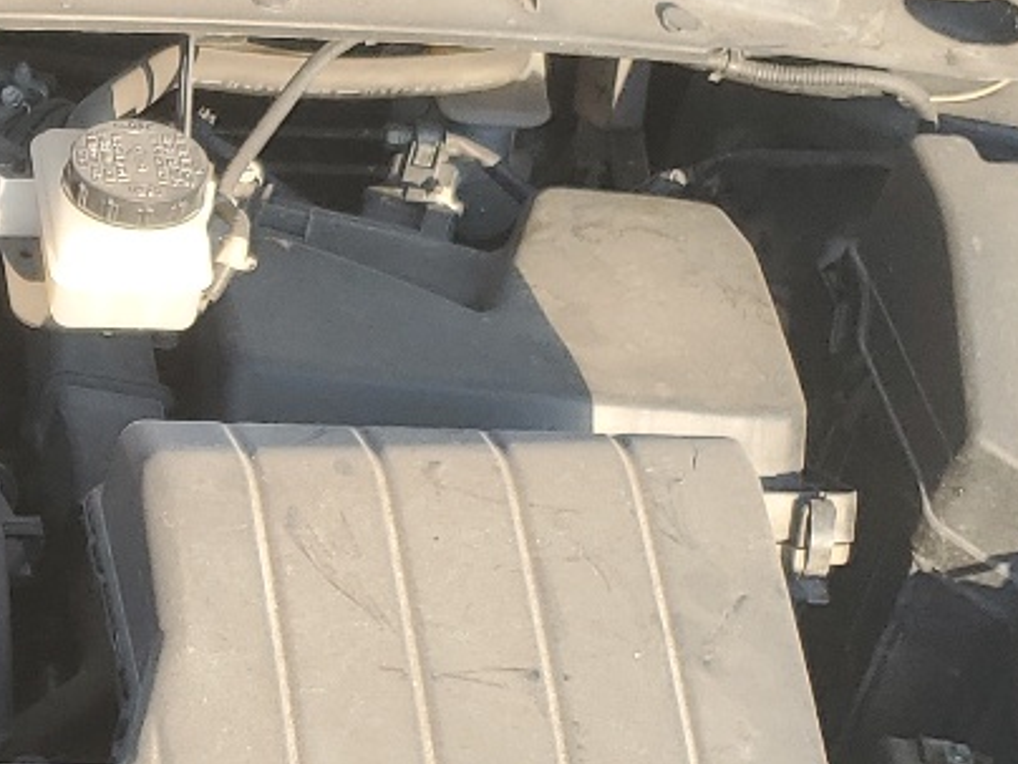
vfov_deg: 14.2
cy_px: 706
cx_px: -358
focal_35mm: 103
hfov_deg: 17.7
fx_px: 3029
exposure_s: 1/455
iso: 50
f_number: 1.5
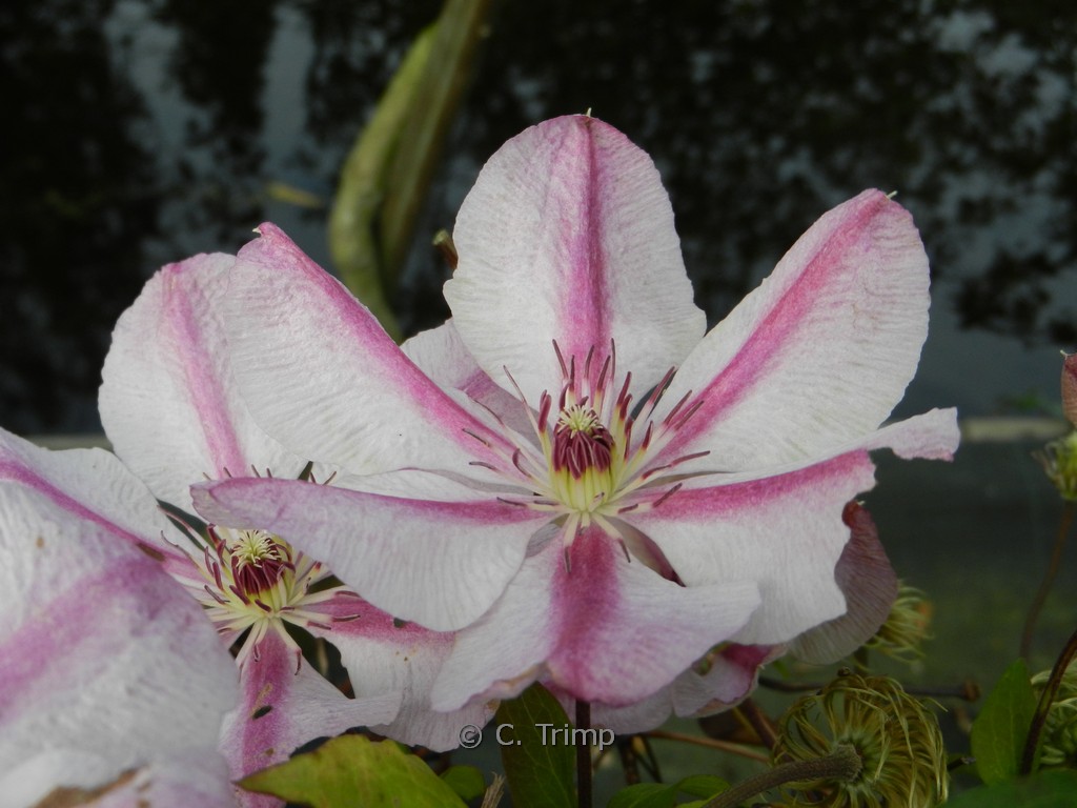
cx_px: 538
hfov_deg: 36.2
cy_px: 404
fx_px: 1649
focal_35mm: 53
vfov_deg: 27.5
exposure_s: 1/250
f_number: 4.4
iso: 160
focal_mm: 9.4
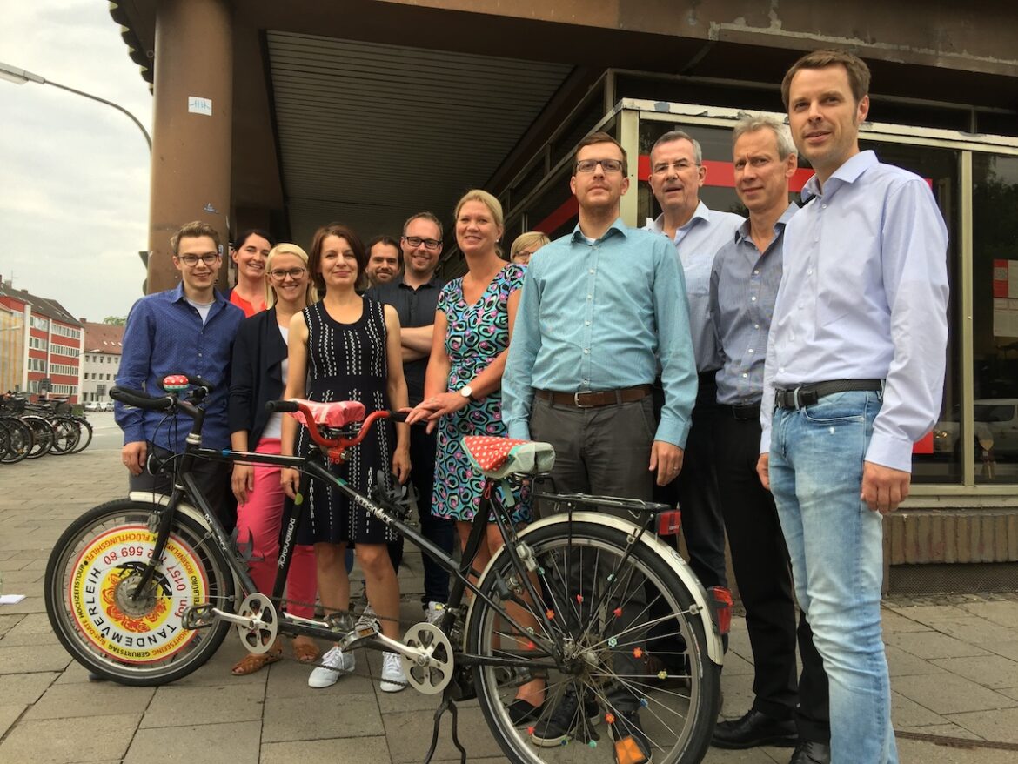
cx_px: 509
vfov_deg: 48.2
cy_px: 382
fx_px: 853
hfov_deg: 61.6
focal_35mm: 29
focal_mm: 4.15
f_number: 2.2
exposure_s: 1/227
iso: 32
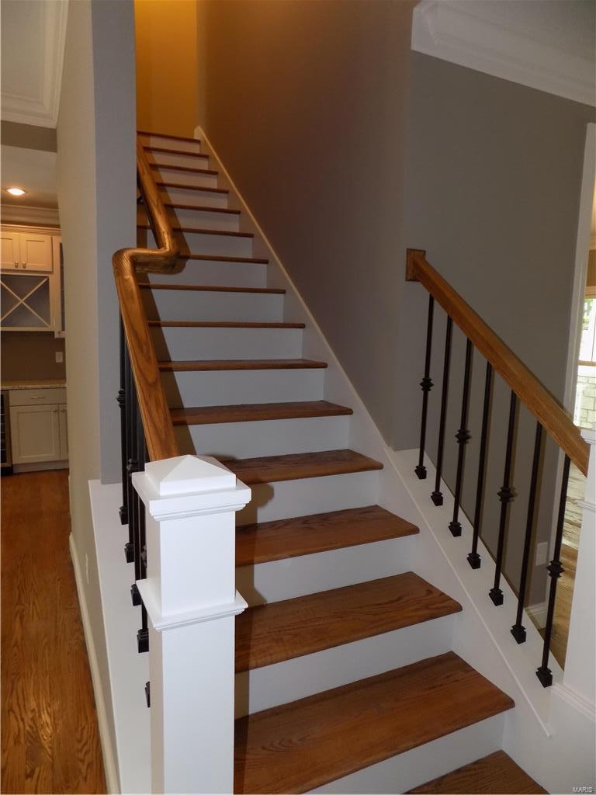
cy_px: 398
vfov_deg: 73.9
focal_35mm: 23
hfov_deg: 58.9
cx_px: 298
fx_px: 528
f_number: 3.1
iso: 200
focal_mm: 4
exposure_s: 1/30
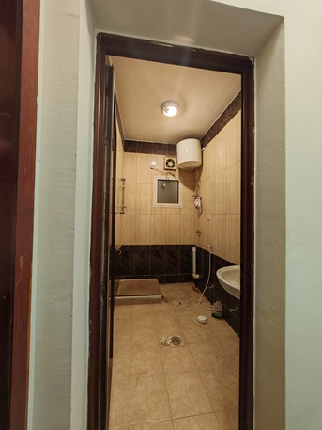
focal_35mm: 13
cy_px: 215
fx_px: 161
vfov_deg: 106.2
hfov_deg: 89.9
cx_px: 161
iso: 320
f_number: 2
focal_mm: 1.82
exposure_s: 1/30
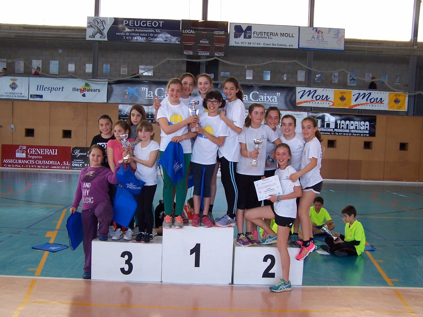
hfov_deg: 49.0
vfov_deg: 37.7
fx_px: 464
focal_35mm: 38
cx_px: 212
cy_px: 158
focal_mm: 6.3
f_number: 2.8
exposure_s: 1/45
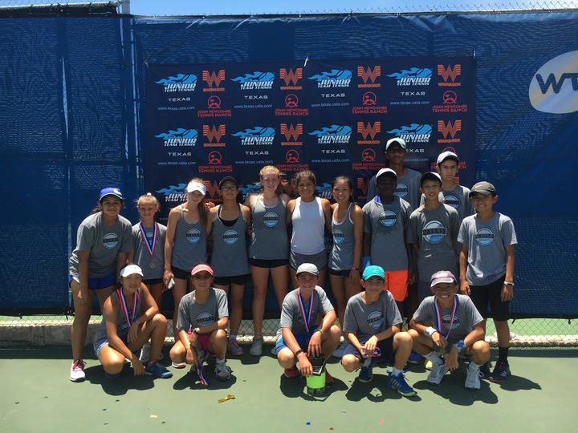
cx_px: 289
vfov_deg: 48.2
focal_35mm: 29
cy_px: 216
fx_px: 484
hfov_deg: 61.7
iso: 25
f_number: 2.2
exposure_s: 1/754
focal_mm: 4.15
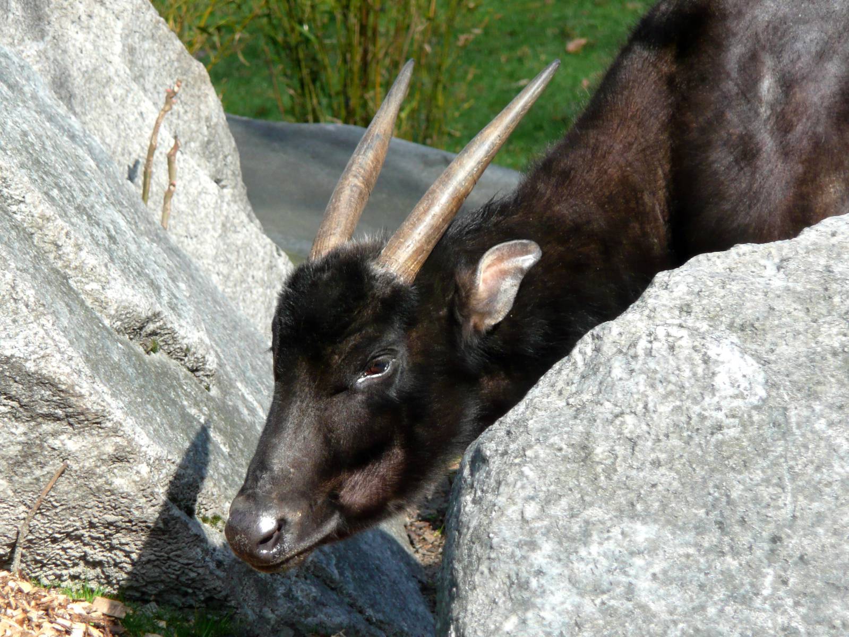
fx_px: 6869
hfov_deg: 7.1
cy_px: 318
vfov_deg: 5.3
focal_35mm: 280
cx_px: 424
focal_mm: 46
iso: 100
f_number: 4.9
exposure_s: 1/160
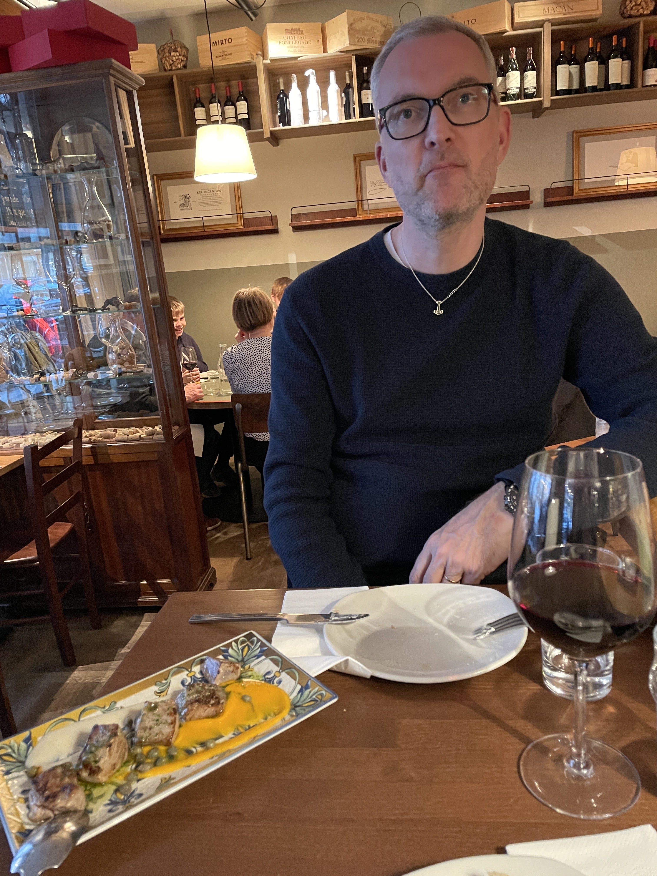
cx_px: 328
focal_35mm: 26
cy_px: 438
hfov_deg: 53.1
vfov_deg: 67.3
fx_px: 658
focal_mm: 4.2
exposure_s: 1/25
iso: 800
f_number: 1.6
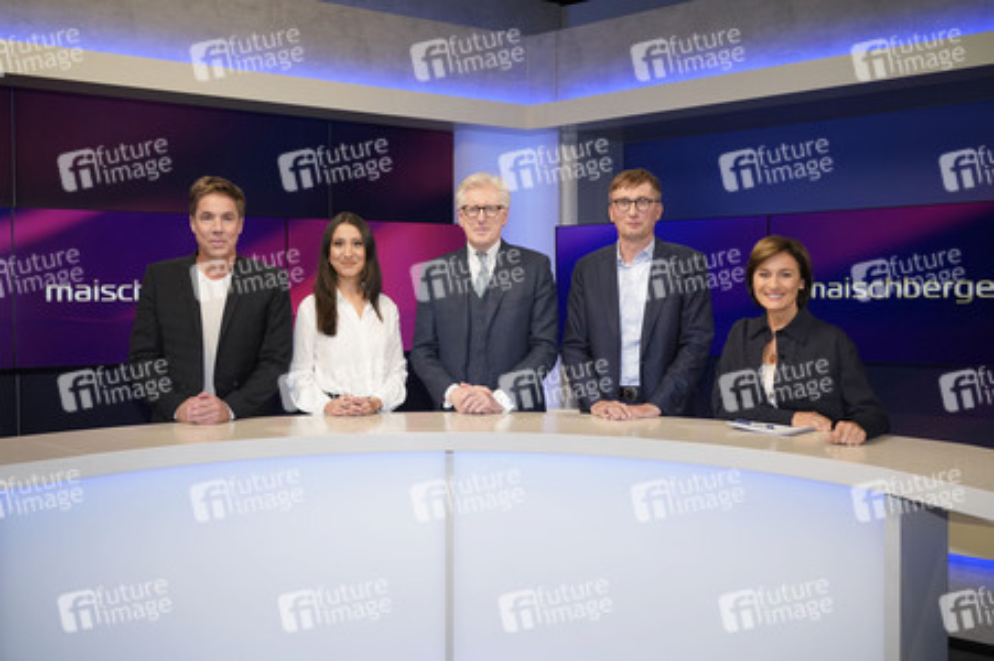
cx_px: 497
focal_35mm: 32
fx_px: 883
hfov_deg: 58.8
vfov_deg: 41.1
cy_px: 330
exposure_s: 1/160
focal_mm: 32
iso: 2000
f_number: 5.6
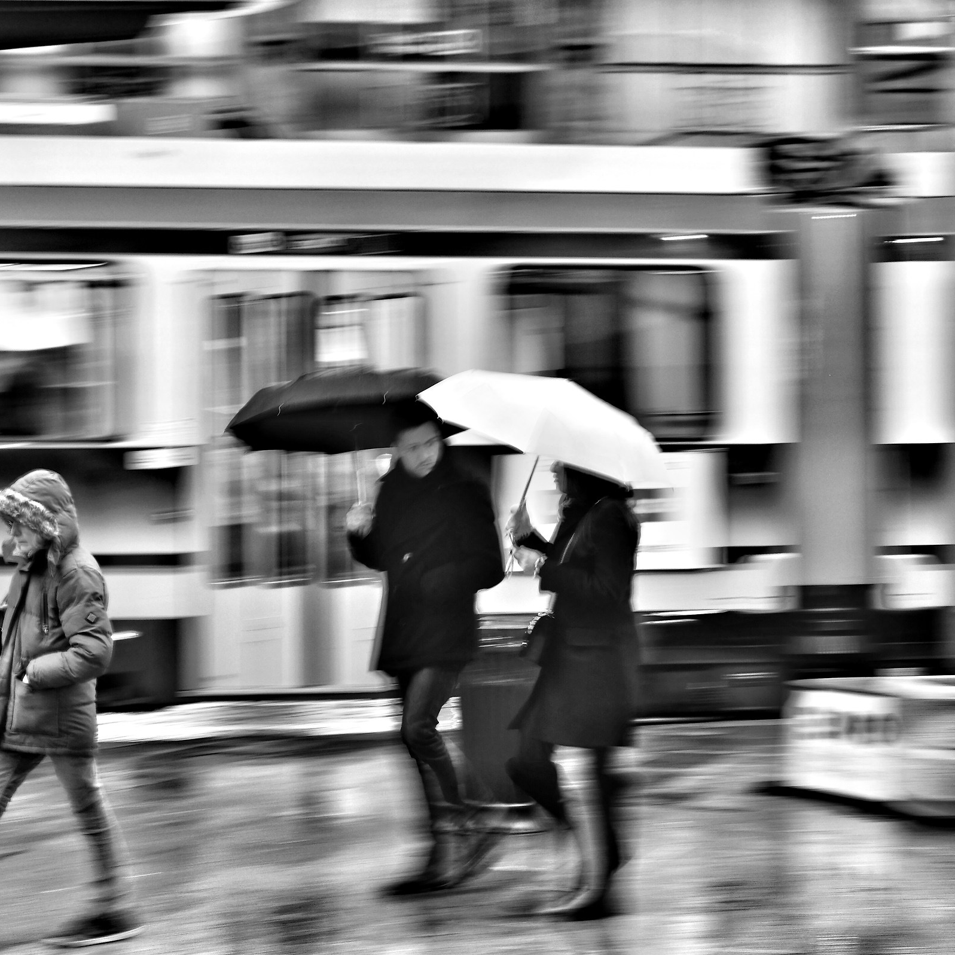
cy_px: 477
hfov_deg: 16.4
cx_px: 438
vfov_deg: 16.4
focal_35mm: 106
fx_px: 3309
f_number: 5.6
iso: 200
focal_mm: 55
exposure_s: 1/8
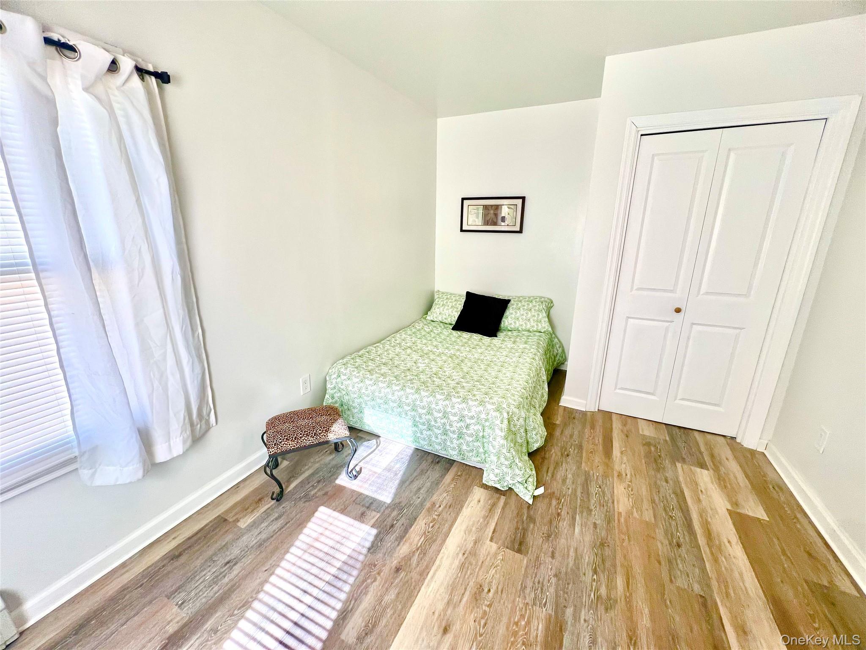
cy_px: 325
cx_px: 433
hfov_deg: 106.2
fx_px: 325
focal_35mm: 13
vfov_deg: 89.9
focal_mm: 1.57
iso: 64
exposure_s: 1/120
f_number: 1.8
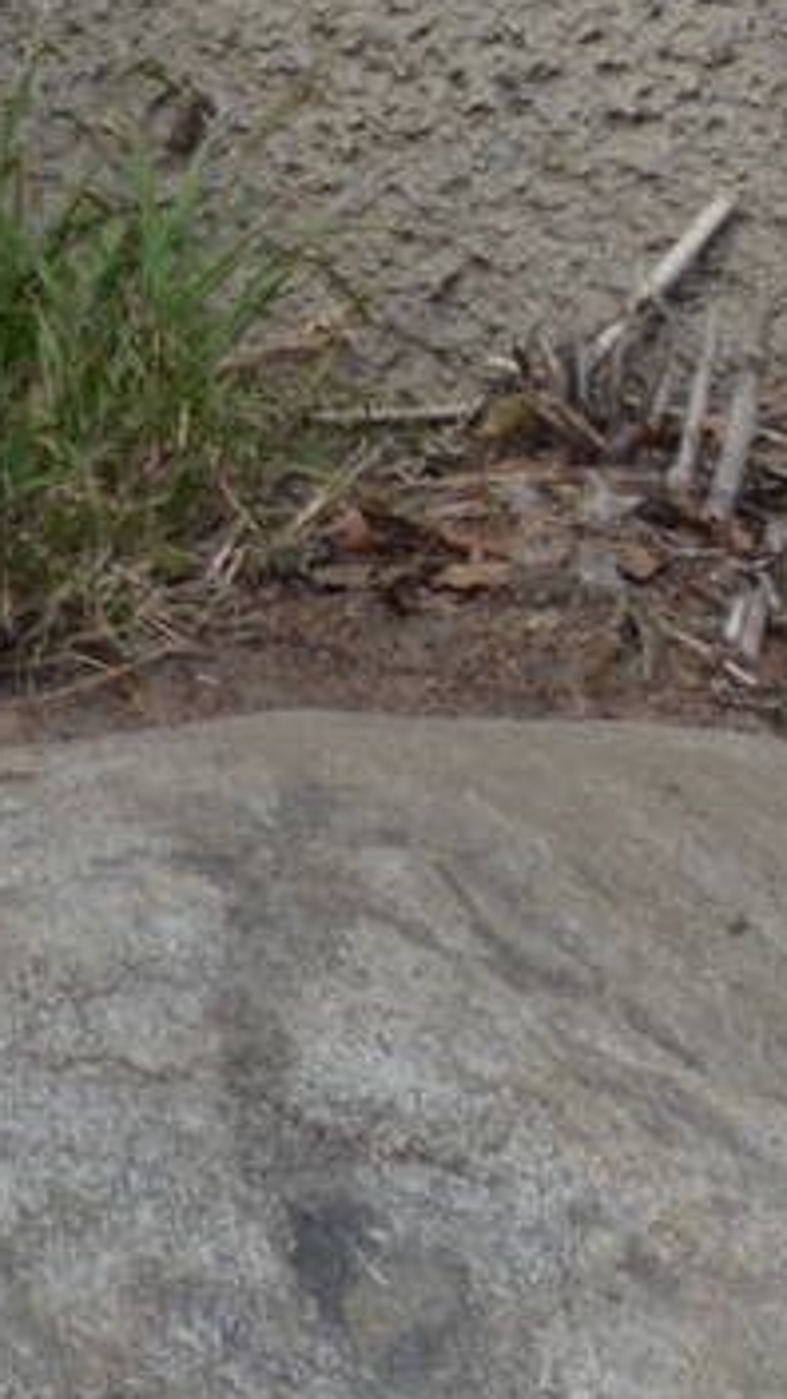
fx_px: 63550
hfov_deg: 0.7
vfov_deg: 1.3
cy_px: 370
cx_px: 2460
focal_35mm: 1713
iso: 800
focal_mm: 240
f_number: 5
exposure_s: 1/1000
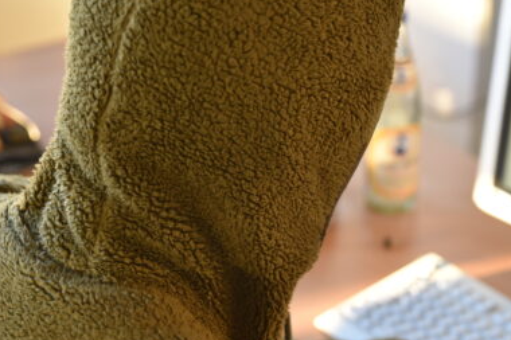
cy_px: 232
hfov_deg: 19.9
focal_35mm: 102
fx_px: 1447
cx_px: 352
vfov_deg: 13.4
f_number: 3.2
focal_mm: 55
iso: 800
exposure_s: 1/60
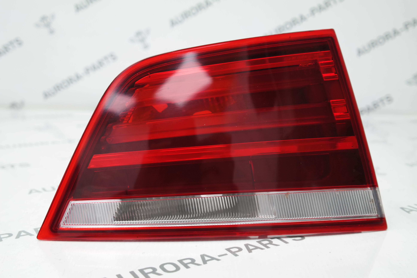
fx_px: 510
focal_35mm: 44
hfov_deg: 44.5
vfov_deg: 30.5
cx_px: 208
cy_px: 139
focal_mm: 29
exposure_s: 1/50
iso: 400
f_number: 4
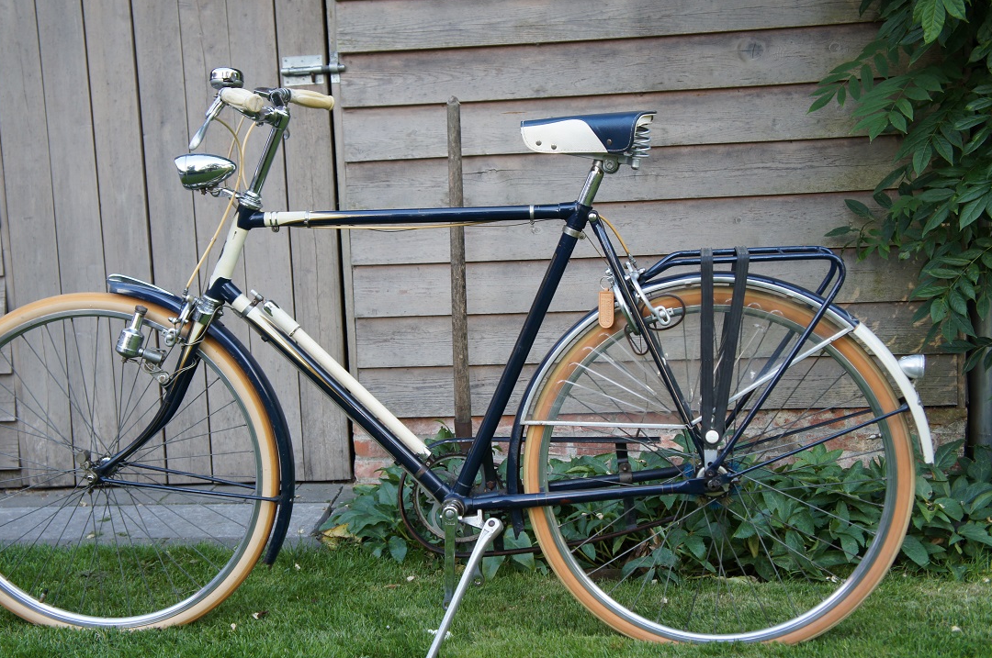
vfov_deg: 26.9
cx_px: 455
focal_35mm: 50
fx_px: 1376
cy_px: 346
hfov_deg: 39.6
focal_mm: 30
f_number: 4
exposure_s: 1/160
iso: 250
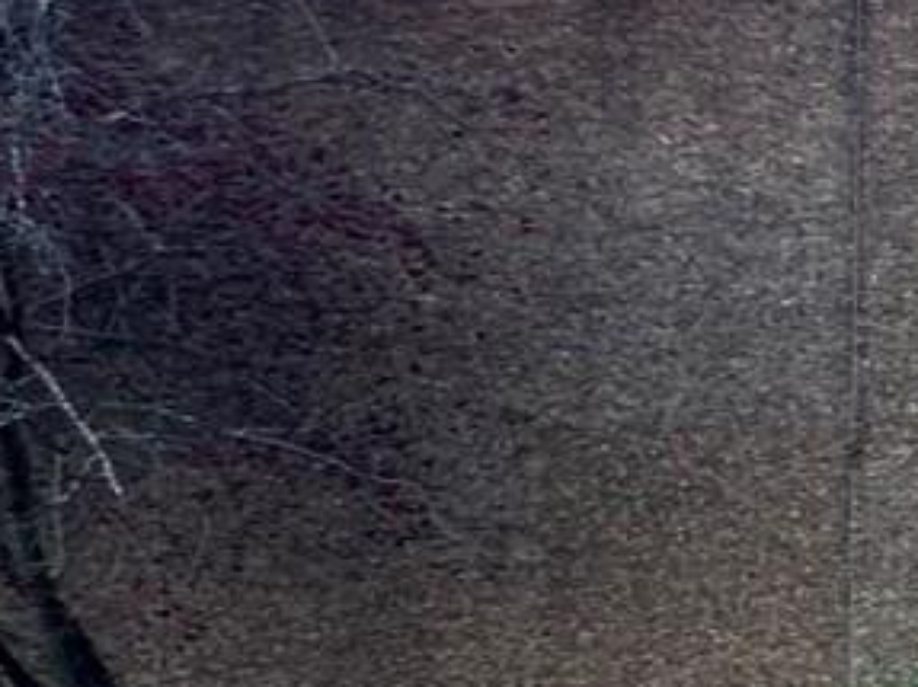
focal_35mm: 100
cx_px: 2802
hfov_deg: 11.2
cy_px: 684
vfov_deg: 14.5
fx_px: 2651
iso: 50
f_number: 2.2
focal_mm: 2.22
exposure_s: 1/99
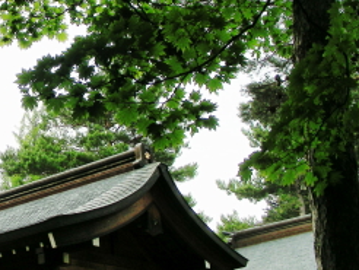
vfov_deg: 19.8
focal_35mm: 74
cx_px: 26
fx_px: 768
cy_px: 72
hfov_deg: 25.4
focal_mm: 6.3
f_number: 4
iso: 50
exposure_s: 1/165
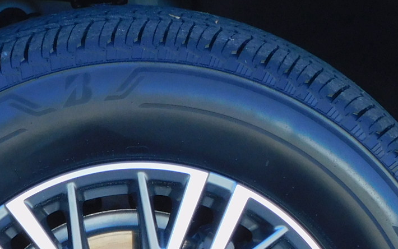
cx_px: 131
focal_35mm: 424
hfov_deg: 5.0
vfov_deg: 3.1
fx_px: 4600
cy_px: 353
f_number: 5
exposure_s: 1/80
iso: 125
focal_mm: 22.4
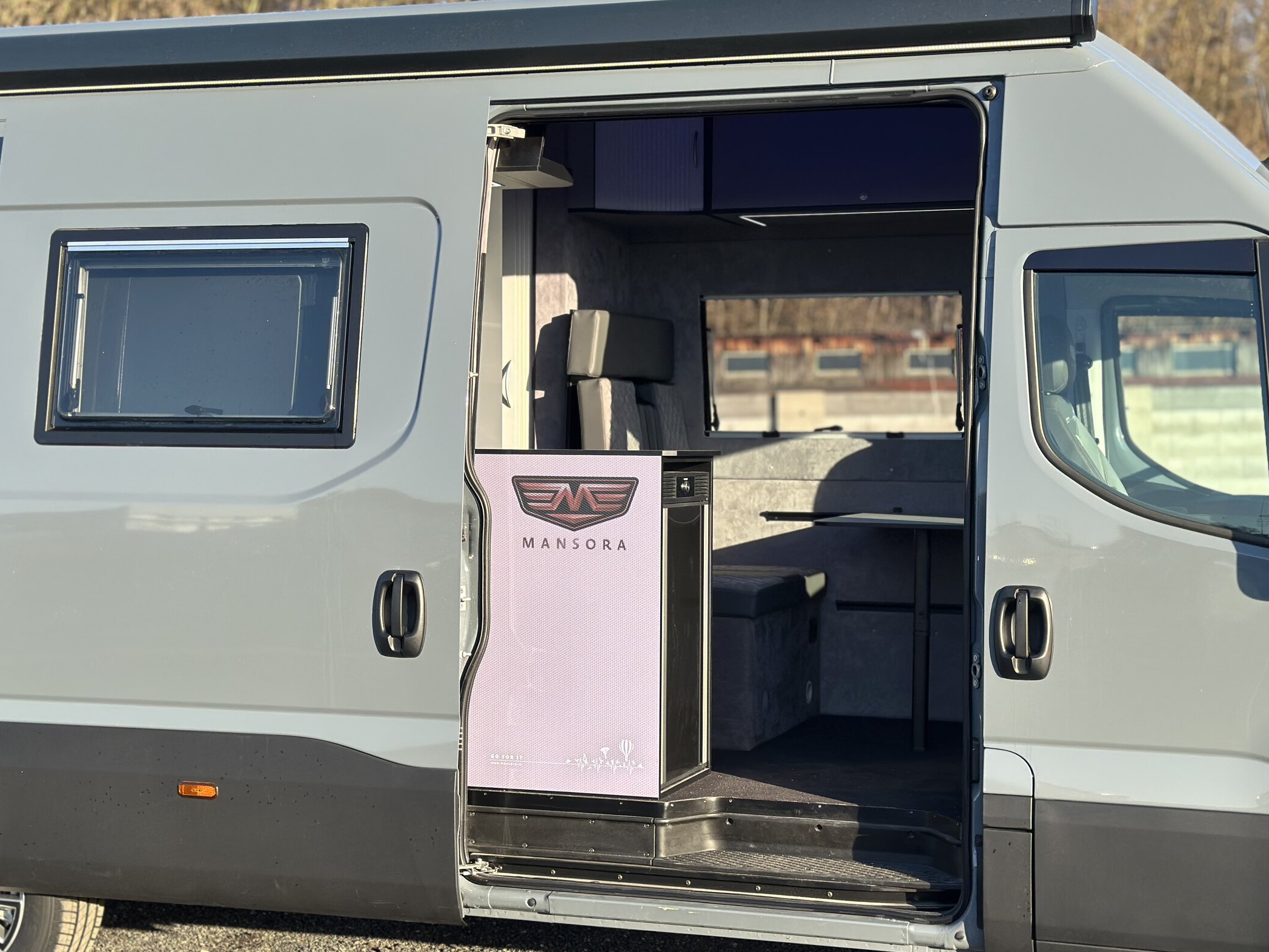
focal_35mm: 55
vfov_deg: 26.6
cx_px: 691
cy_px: 489
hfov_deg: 34.9
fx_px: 2016
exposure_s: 1/1030
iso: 80
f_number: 1.78
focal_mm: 6.86
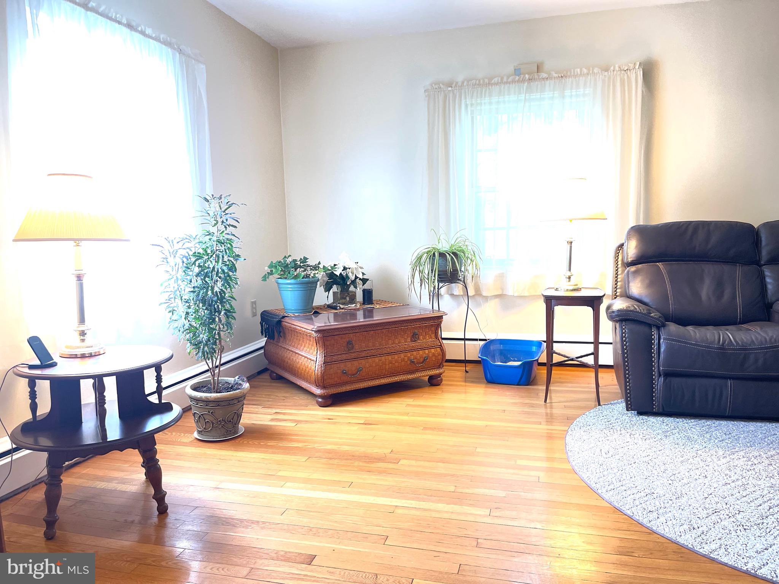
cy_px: 292
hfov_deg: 67.3
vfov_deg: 53.1
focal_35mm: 26
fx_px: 585
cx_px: 390
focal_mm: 5.1
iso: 250
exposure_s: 1/60
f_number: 1.6
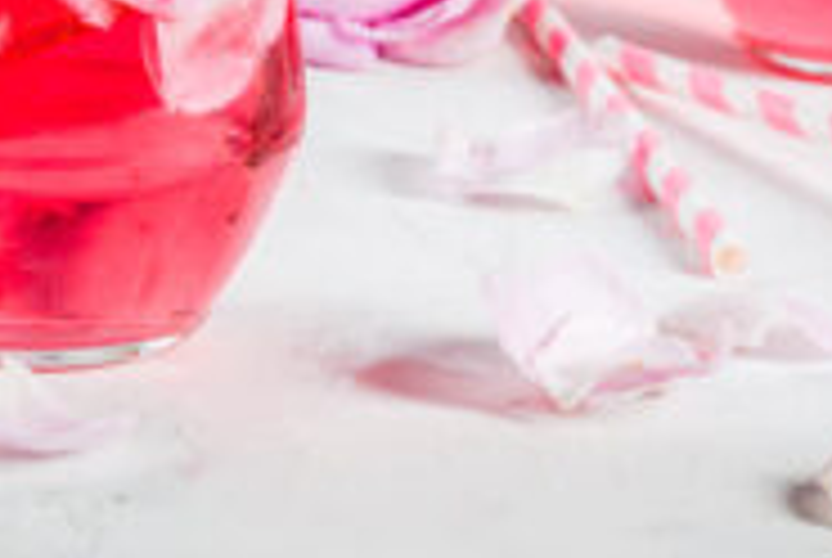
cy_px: 7
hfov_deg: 10.1
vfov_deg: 6.7
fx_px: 4722
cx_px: 400
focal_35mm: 204
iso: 100
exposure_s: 1/50
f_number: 11
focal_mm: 60
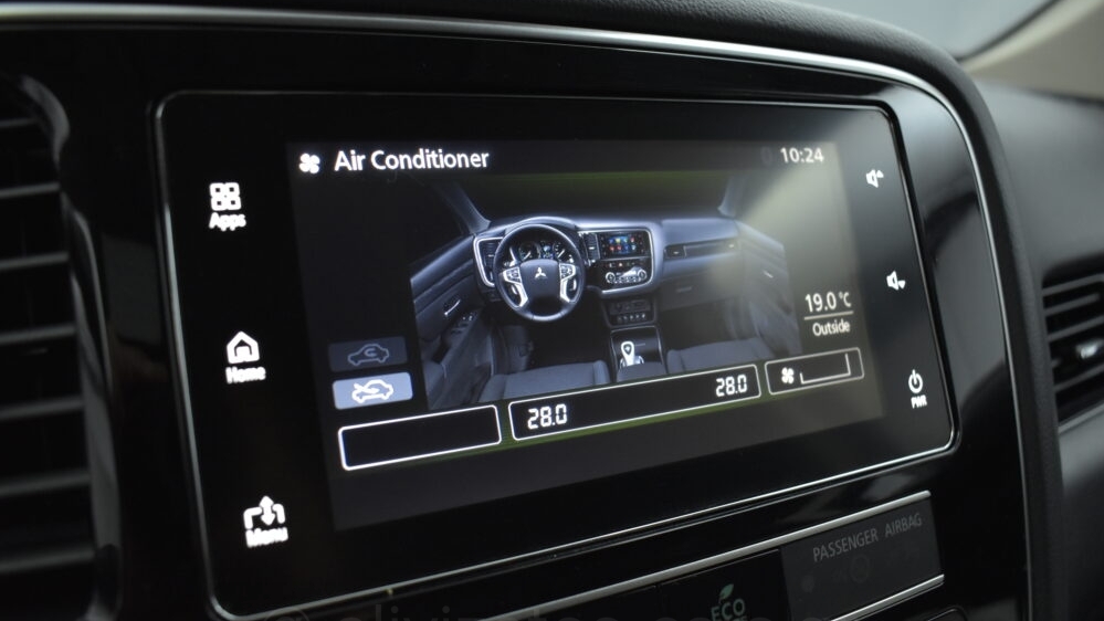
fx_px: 849
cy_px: 309
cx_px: 557
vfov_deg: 40.2
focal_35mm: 29
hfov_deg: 66.1
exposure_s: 1/125
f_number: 3.5
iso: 1600
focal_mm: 18
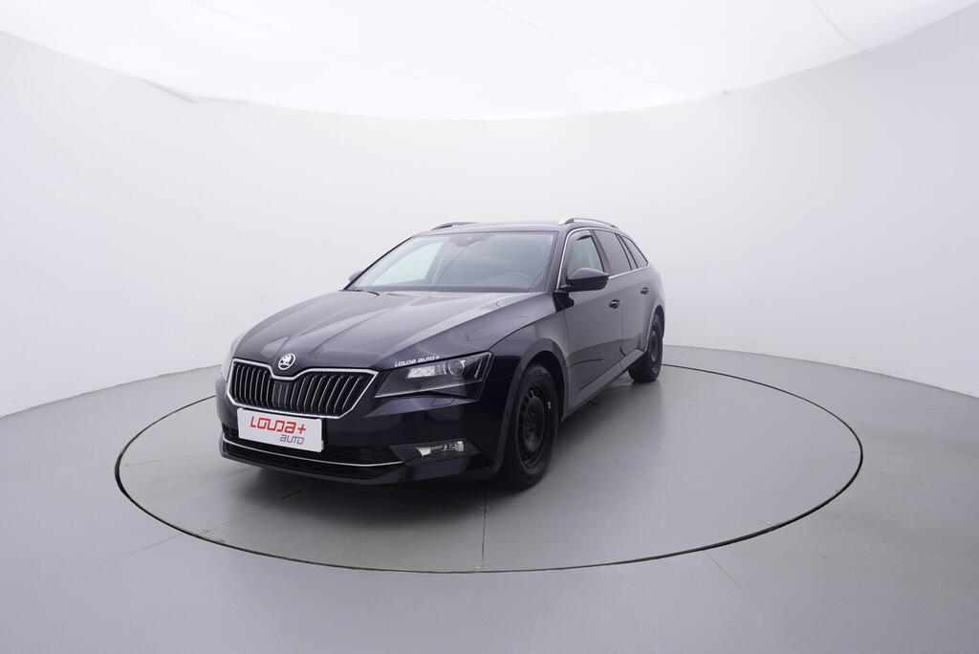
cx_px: 490
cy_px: 327
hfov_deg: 77.3
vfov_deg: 56.2
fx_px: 612
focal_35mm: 22
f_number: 5
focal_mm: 15
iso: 200
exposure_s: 1/80
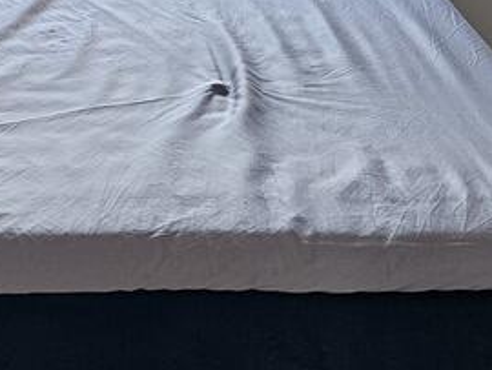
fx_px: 1394
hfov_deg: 19.5
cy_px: -36
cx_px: 16
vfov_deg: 14.8
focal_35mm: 98
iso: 80
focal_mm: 5.4
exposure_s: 1/100
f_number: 1.8
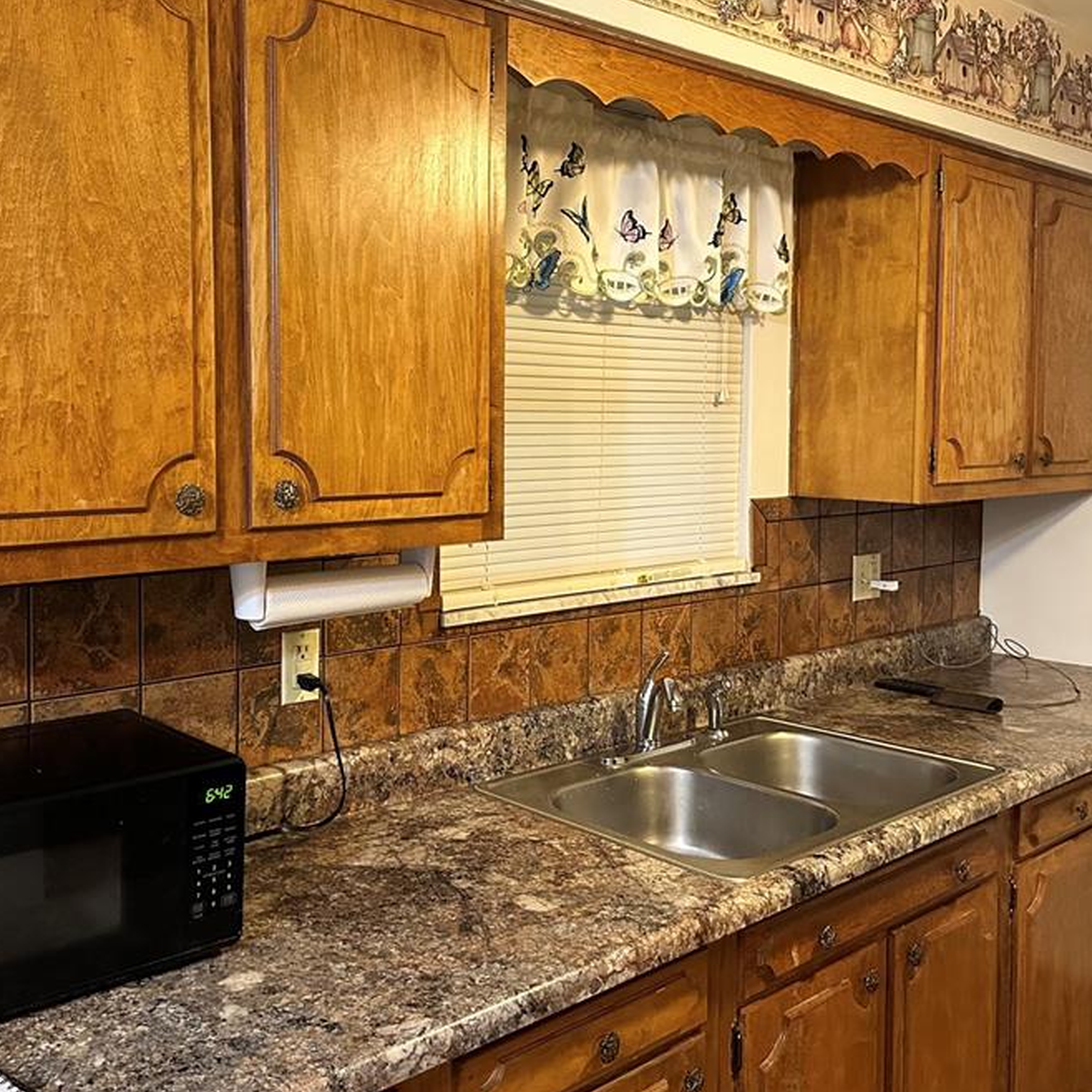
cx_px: 441
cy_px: 473
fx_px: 1178
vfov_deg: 49.6
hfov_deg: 49.5
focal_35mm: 33
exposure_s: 1/60
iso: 800
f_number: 1.78
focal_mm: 6.86
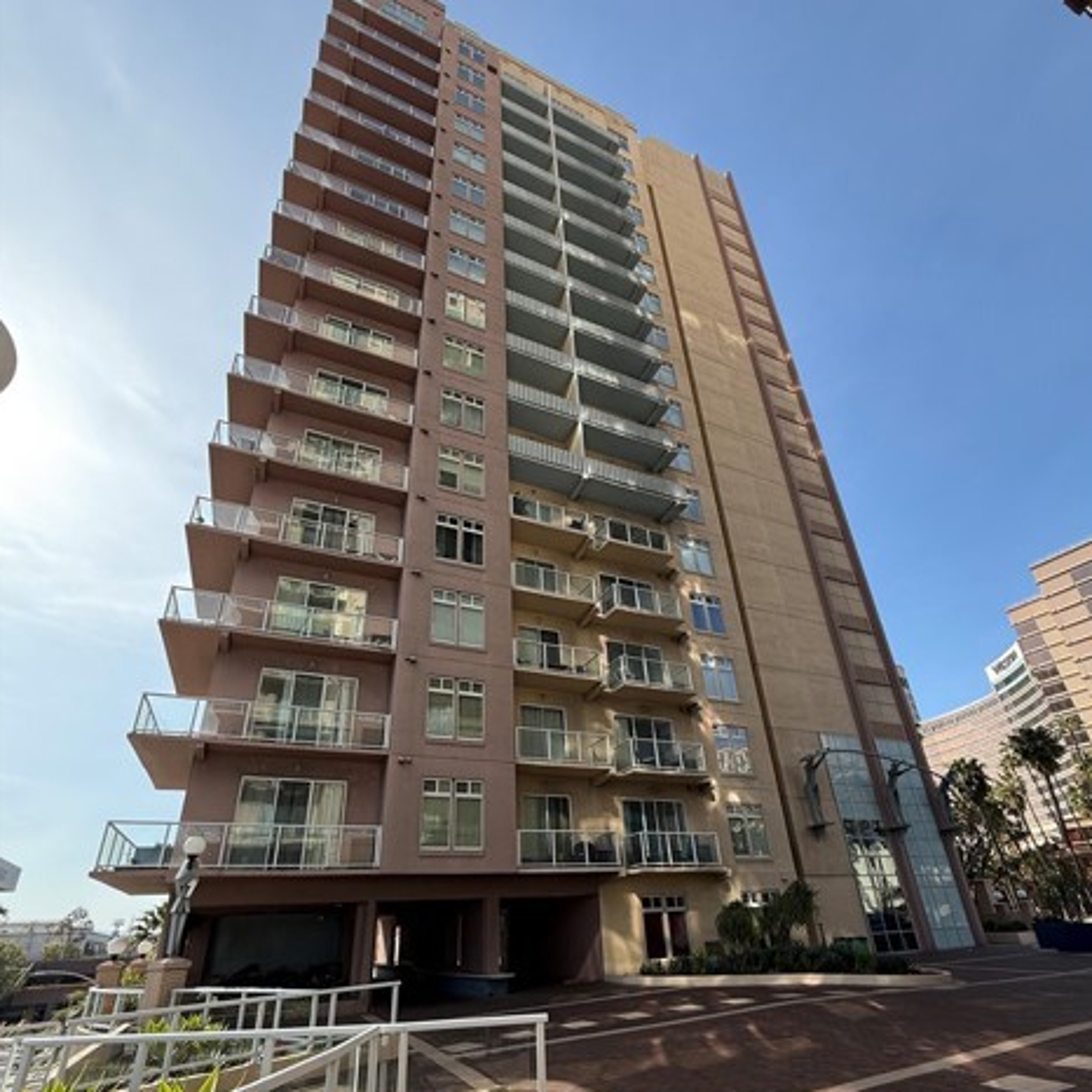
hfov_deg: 84.0
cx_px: 548
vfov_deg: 83.3
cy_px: 637
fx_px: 607
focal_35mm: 17
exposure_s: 1/475
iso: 50
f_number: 2.2
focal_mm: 2.22
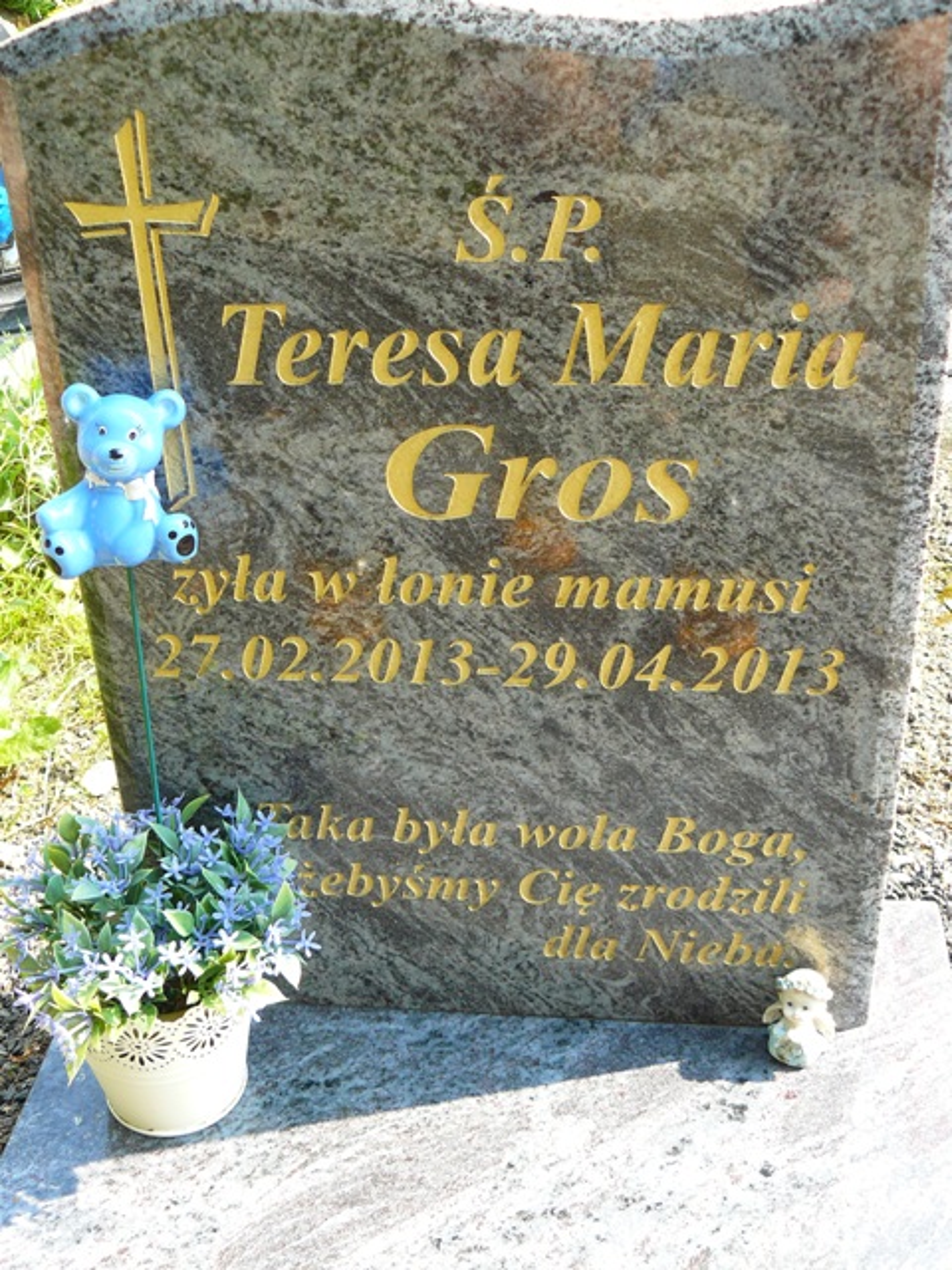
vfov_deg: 41.2
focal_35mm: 46
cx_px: 476
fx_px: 1687
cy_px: 635
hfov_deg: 31.5
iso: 100
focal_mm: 7.6
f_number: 3.6
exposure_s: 1/100
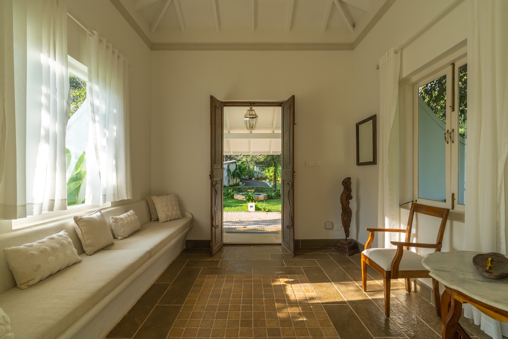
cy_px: 170
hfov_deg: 96.7
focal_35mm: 16
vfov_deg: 73.7
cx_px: 254
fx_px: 226
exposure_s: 1/640
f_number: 10
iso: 200
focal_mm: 16
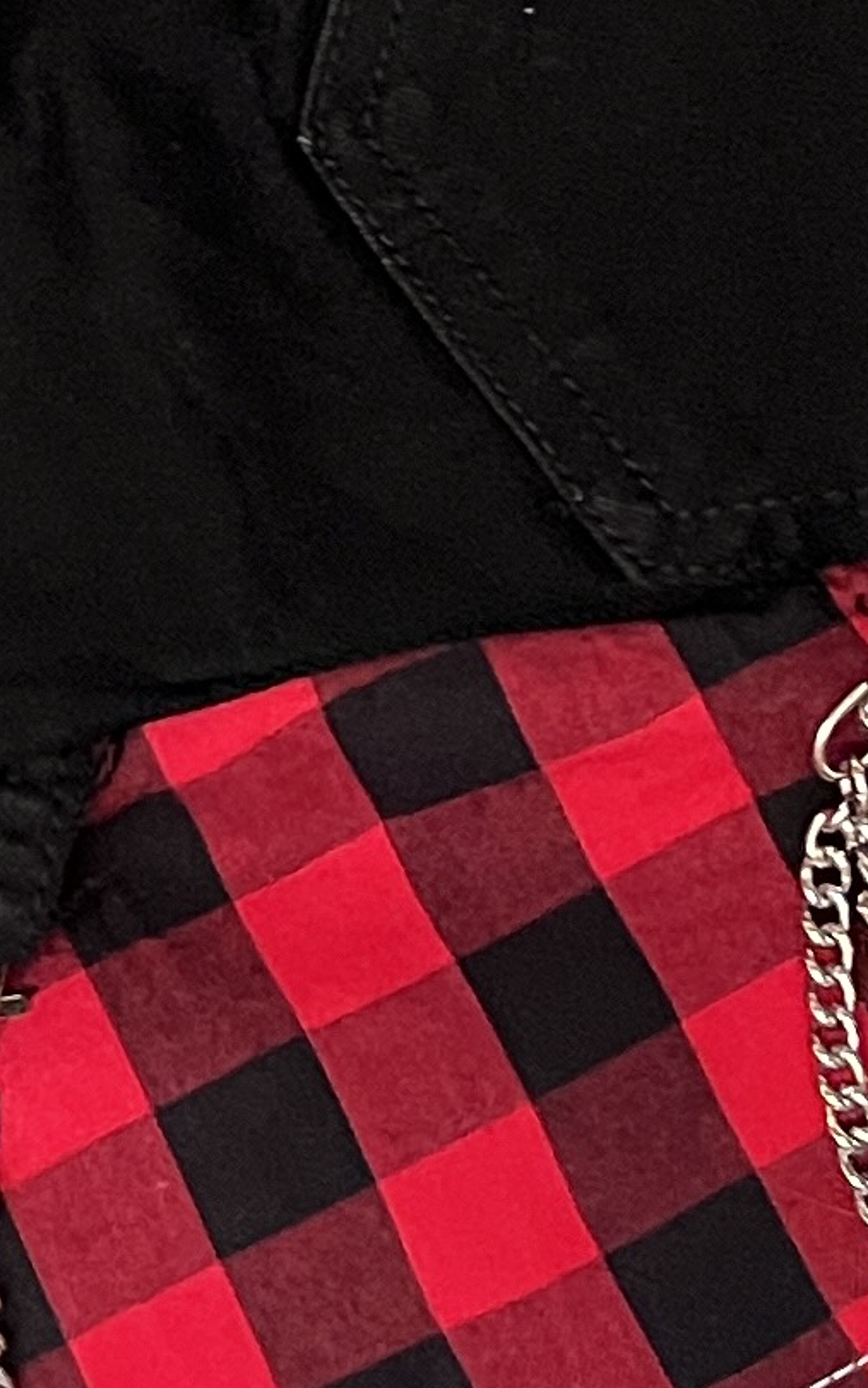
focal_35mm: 137
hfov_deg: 9.0
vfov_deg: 15.1
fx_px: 5184
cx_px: -873
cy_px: 248
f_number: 1.6
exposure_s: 1/32
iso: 640
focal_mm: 5.1
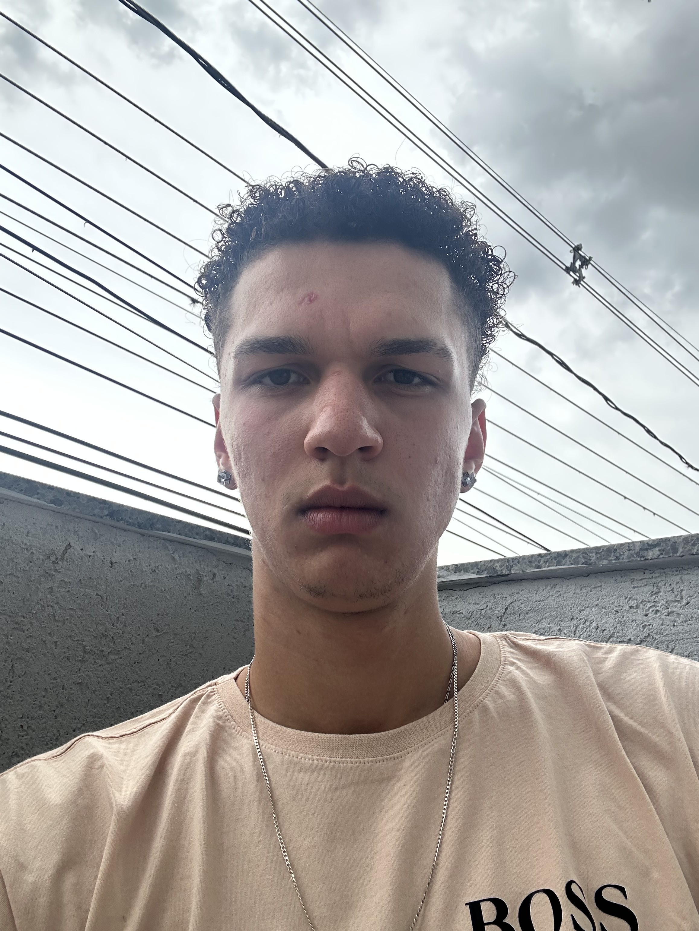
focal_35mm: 30
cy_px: 466
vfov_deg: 60.0
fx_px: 808
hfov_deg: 46.8
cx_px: 350
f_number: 1.9
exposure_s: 1/172
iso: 32
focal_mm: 2.69
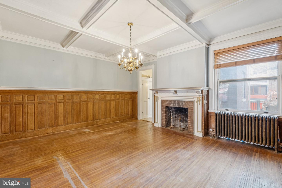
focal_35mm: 16
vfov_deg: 73.7
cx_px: 141
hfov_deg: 96.7
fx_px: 125
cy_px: 94
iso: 1000
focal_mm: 16
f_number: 9
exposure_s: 1/5
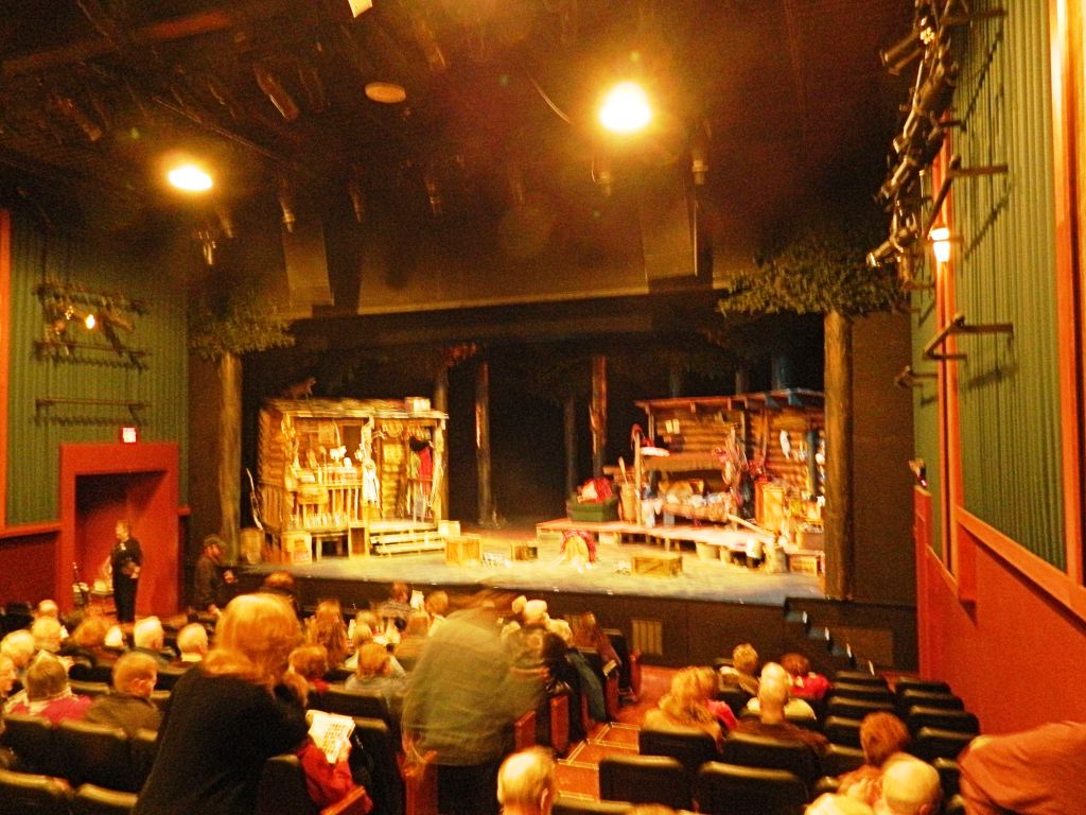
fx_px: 784
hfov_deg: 69.4
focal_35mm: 25
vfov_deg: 54.9
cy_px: 408
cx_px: 543
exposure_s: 1/2
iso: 400
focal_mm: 4.5
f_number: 3.1
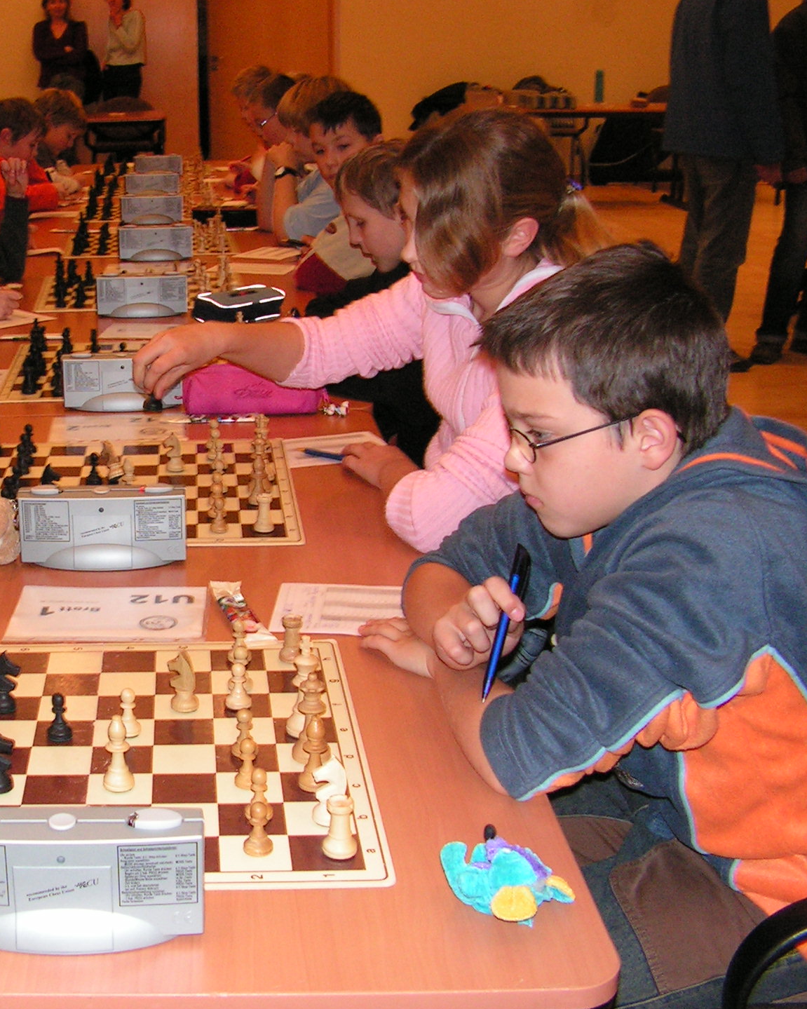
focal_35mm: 50
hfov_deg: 29.1
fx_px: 1493
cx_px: 95
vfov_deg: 37.3
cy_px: 529
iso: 200
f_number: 3.2
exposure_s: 1/40
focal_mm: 6
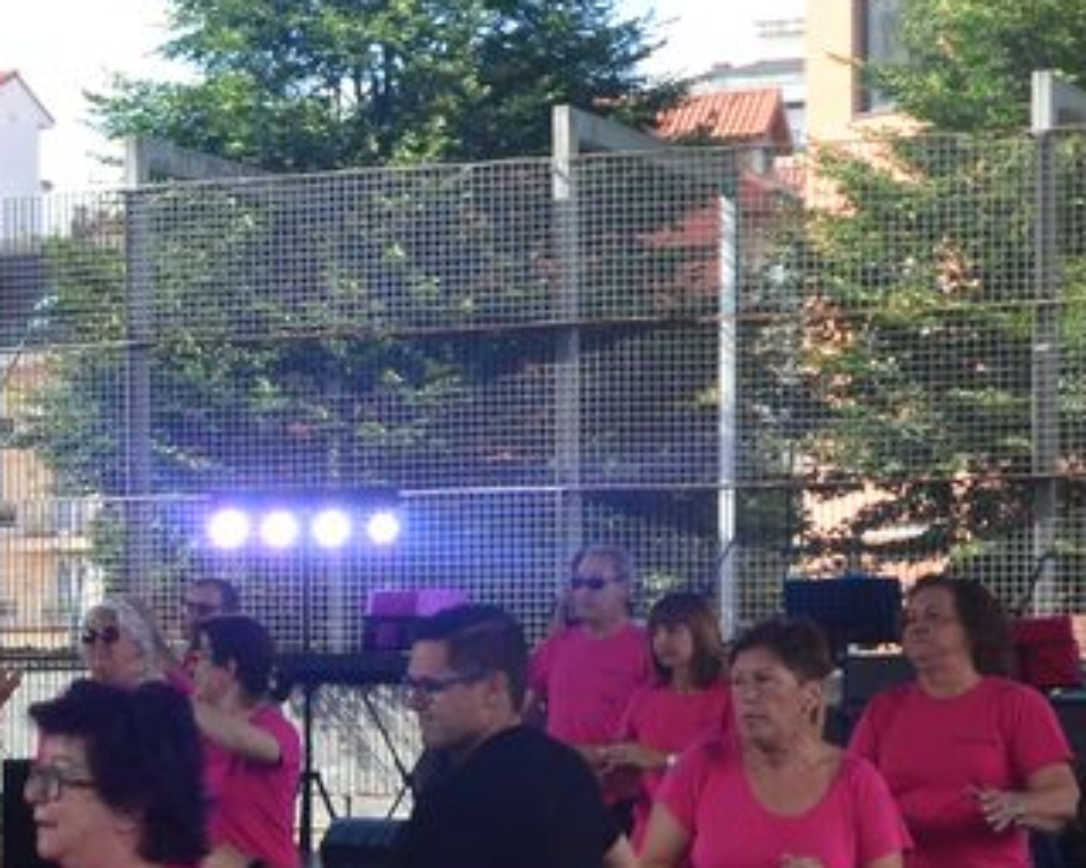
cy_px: 824
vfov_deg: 12.9
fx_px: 3815
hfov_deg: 15.3
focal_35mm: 119
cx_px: -402
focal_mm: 23
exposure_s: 1/200
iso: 400
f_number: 10
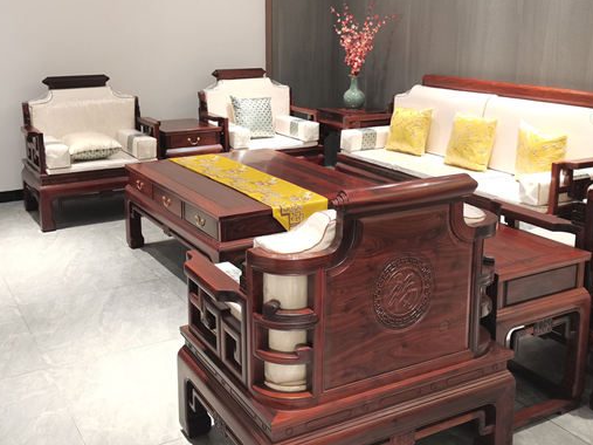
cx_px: 290
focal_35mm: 41
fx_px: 702
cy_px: 159
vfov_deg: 34.9
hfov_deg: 45.8
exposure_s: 1/33.3
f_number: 1.8
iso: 320
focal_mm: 5.58
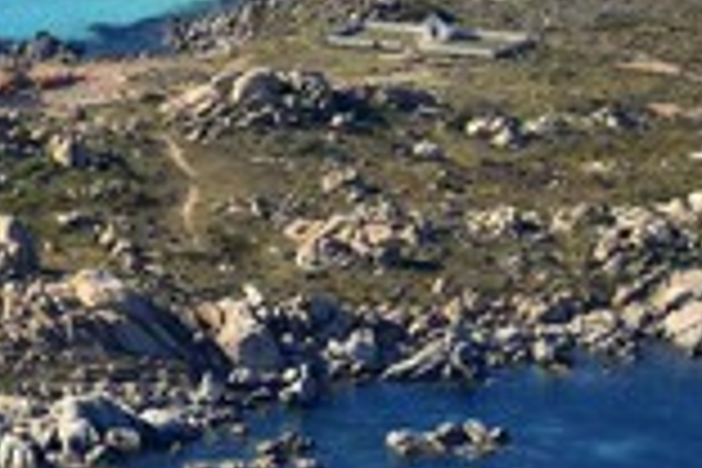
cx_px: -112
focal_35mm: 378
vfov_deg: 3.6
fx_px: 7370
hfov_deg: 5.4
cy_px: -117
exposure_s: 1/1000
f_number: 8
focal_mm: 140
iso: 400
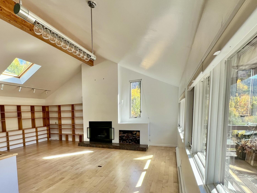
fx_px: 156
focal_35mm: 21
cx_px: 76
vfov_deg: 61.9
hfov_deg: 75.2
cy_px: 129
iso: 40
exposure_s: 1/99
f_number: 1.8
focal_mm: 1.57
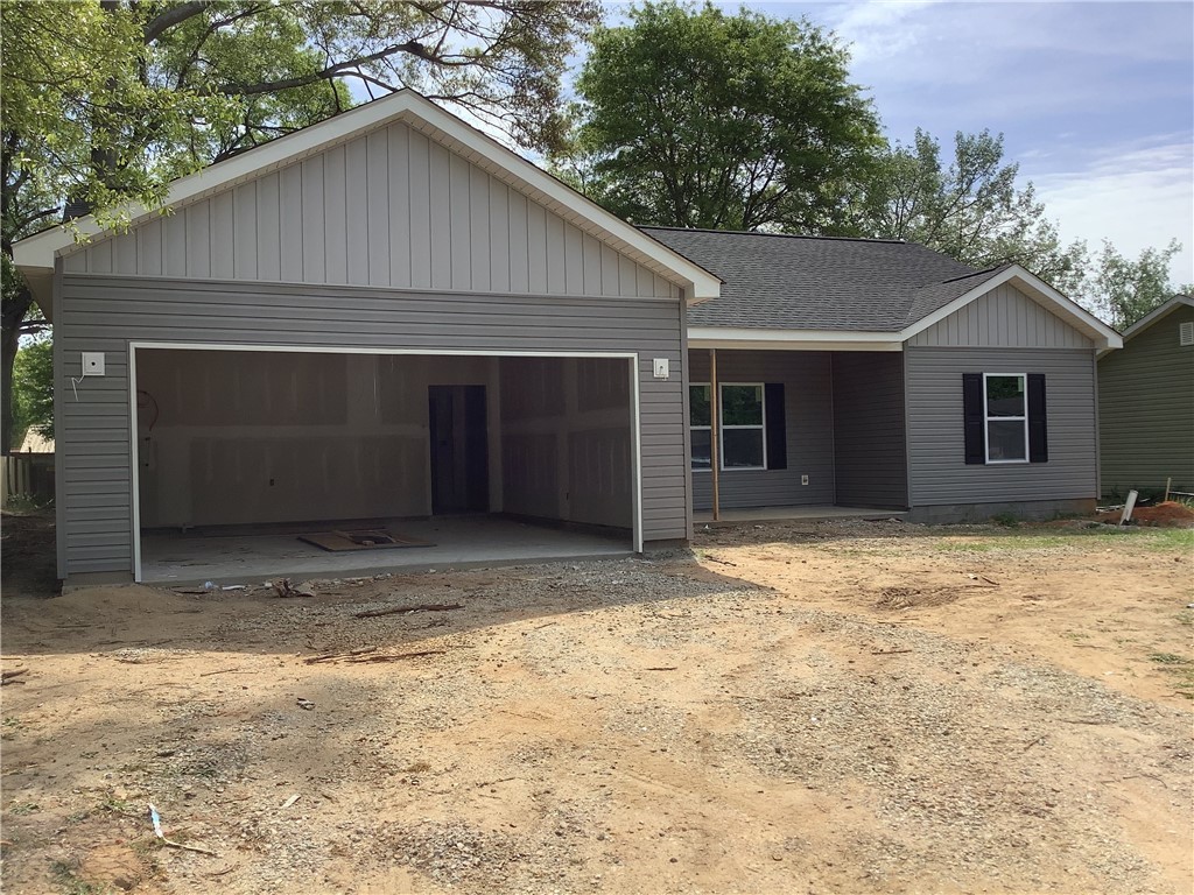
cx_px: 597
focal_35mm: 31
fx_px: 1069
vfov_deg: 45.4
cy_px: 448
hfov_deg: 58.4
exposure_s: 1/1058
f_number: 2.4
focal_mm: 3.3
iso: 25
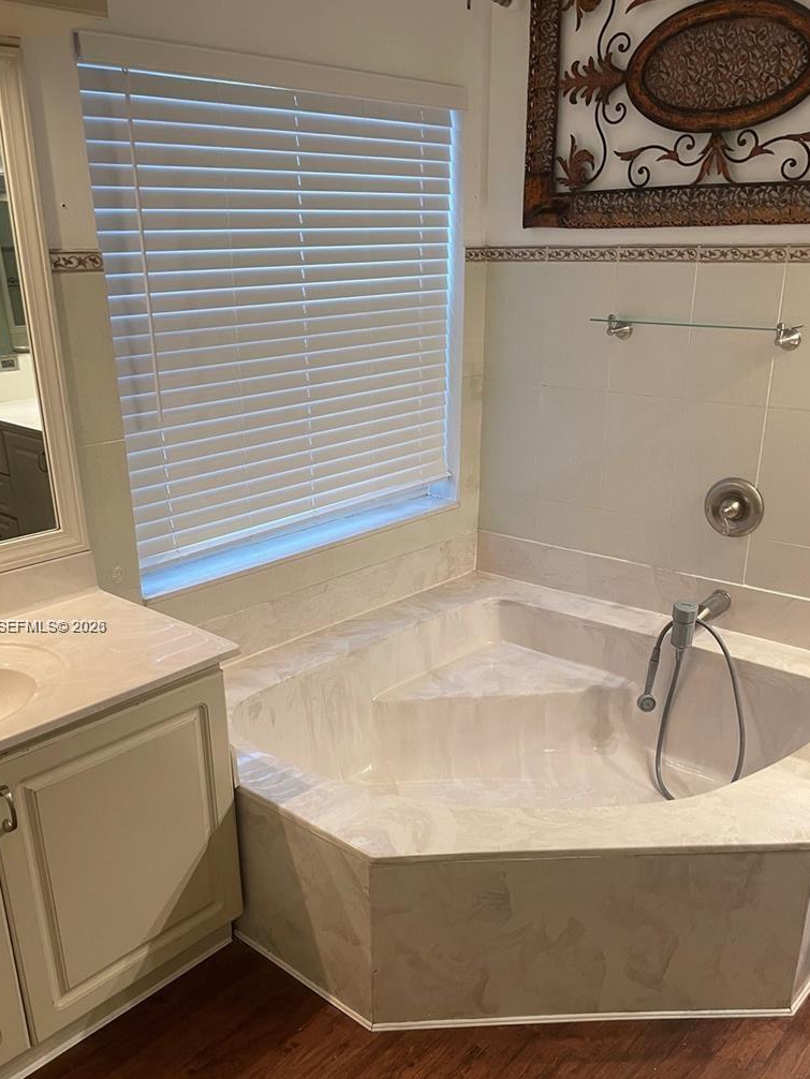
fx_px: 967
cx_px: 389
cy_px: 627
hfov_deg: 45.5
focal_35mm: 31
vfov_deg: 58.0
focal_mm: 4.2
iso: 200
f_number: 1.6
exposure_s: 1/60
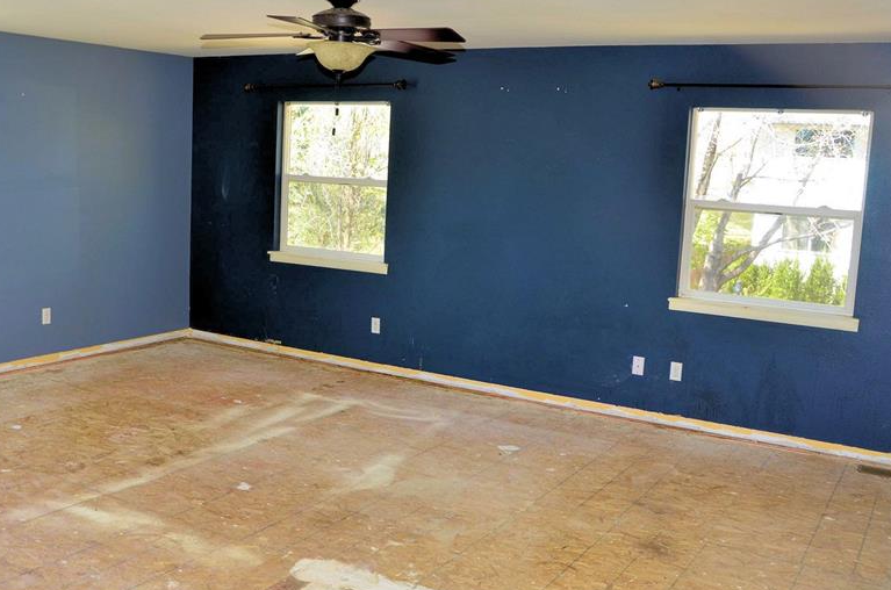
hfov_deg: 53.0
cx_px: 378
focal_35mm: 36
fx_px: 889
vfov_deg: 36.7
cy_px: 291
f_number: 4.5
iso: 200
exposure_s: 1/60
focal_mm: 18
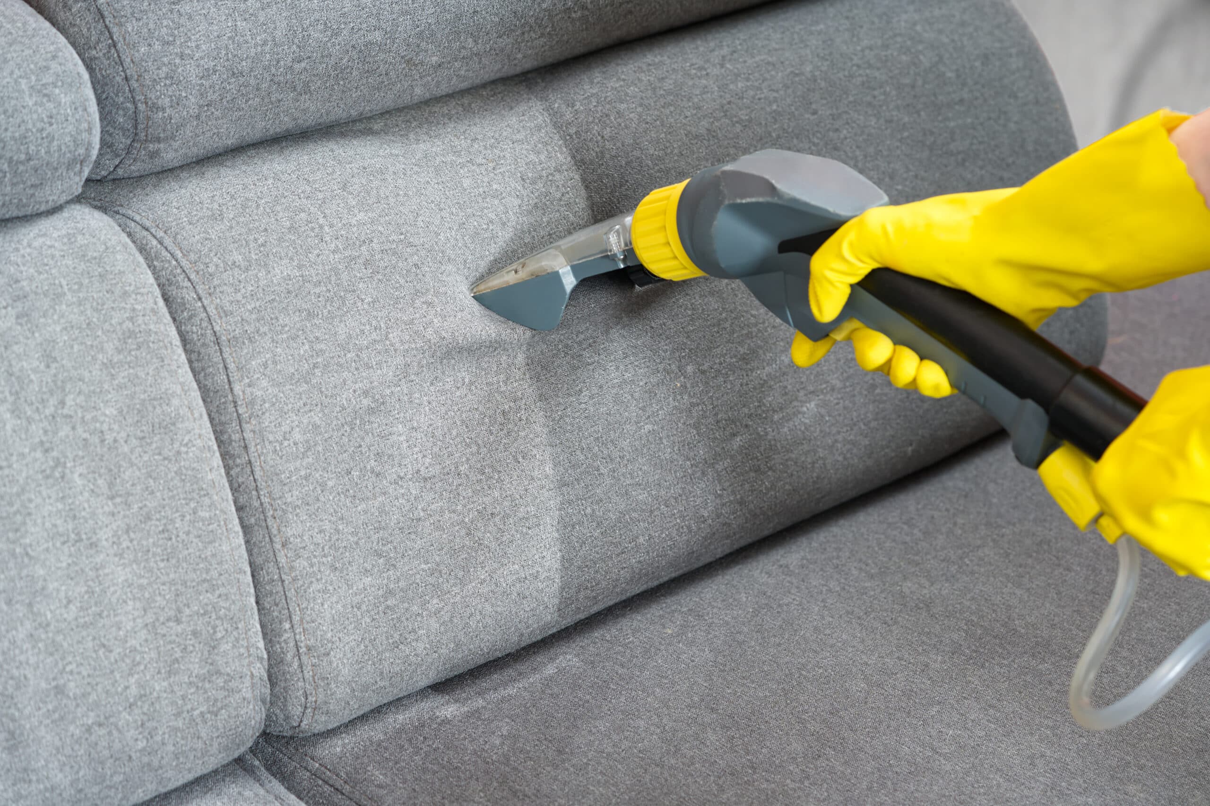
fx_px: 3024
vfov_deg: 15.2
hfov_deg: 22.6
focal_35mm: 90
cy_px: 403
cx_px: 605
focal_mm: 90
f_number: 5
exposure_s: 1/200
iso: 100
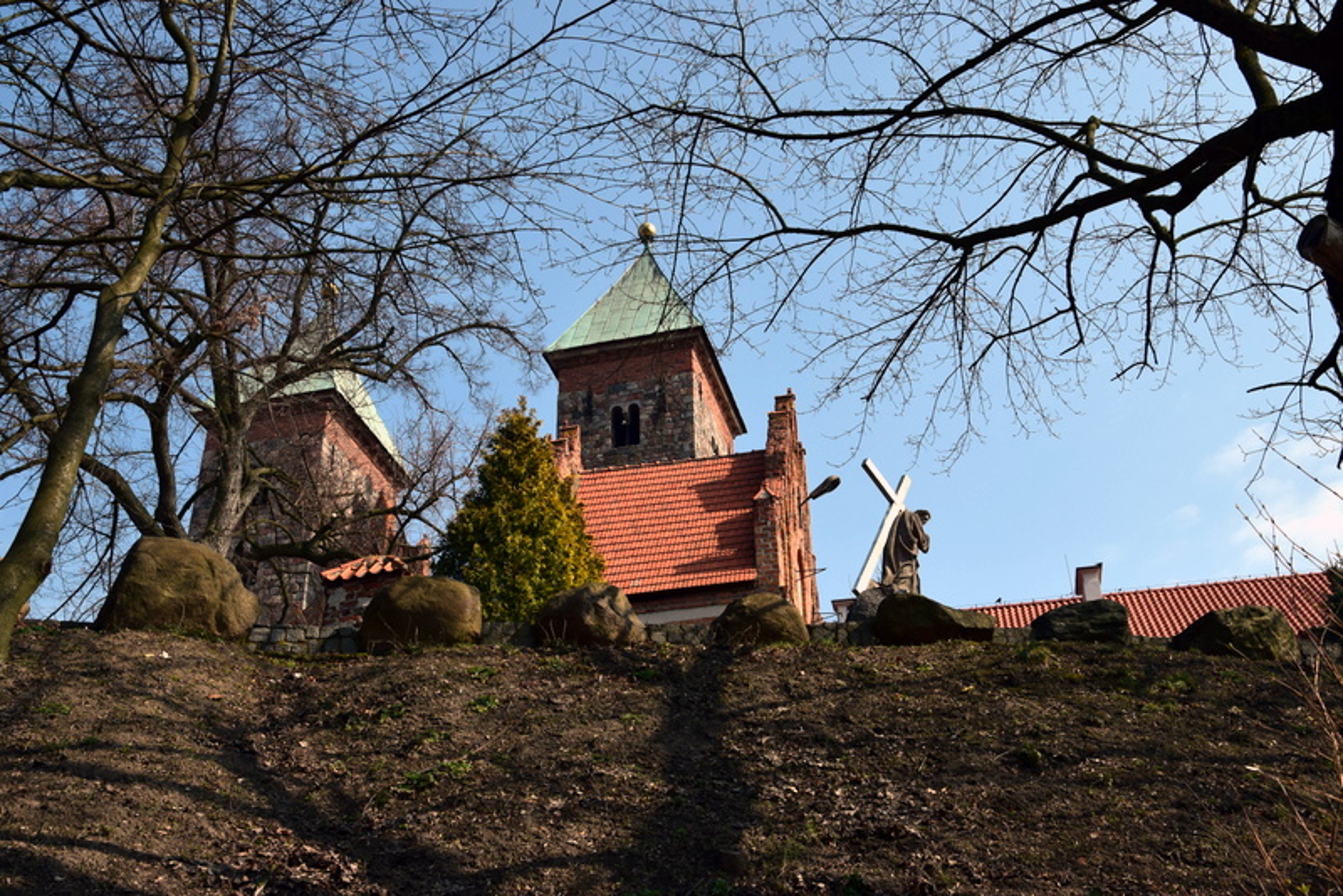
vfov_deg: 34.2
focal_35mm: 39
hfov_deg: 49.5
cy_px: 448
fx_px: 1455
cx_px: 672
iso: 400
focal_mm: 26
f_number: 11
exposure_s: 1/500
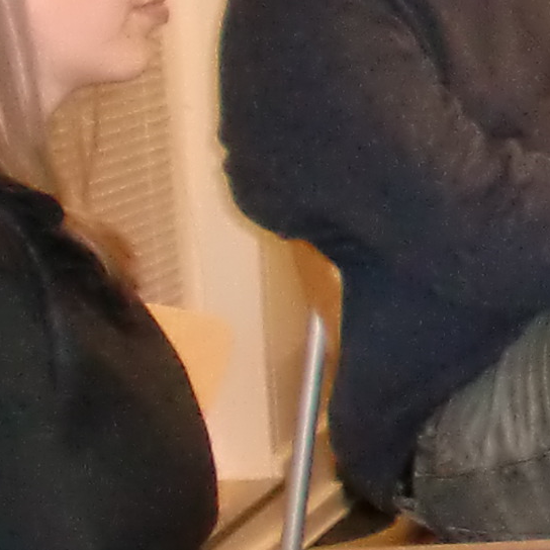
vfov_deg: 10.3
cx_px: 1145
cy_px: 116
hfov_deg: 9.6
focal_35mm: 169
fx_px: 3038
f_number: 2.6
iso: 400
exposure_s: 1/60
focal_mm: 4.65
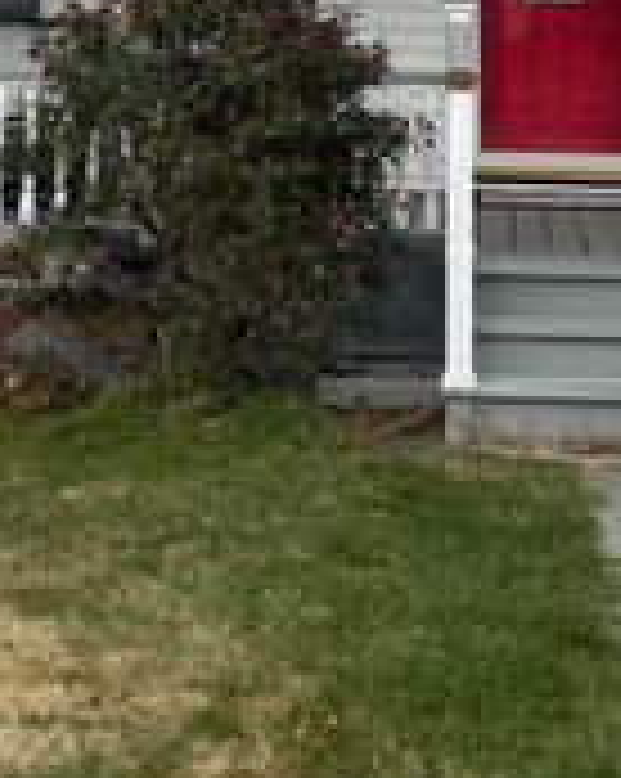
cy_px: -393
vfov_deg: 17.6
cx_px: 310
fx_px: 2255
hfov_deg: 15.7
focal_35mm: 98
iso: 32
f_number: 1.6
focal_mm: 4.2
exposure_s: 1/205
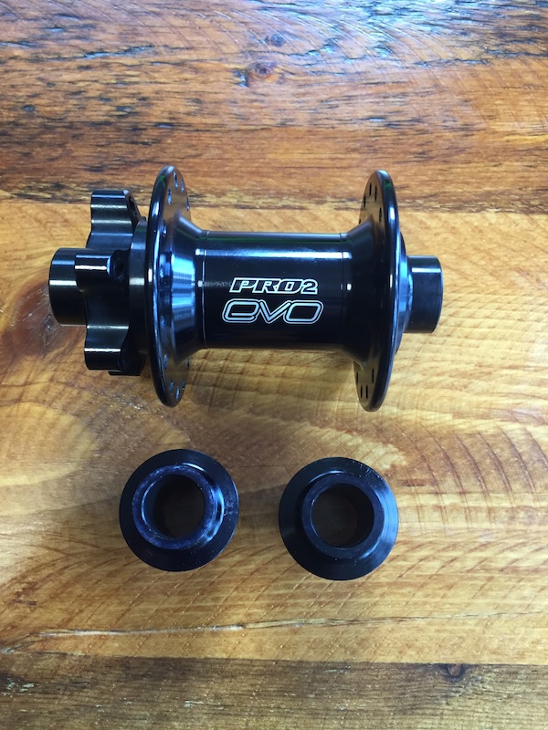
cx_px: 274
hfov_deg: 48.2
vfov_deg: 61.7
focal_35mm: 29
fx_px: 612
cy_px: 365
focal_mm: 4.15
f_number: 2.2
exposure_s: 1/30
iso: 100
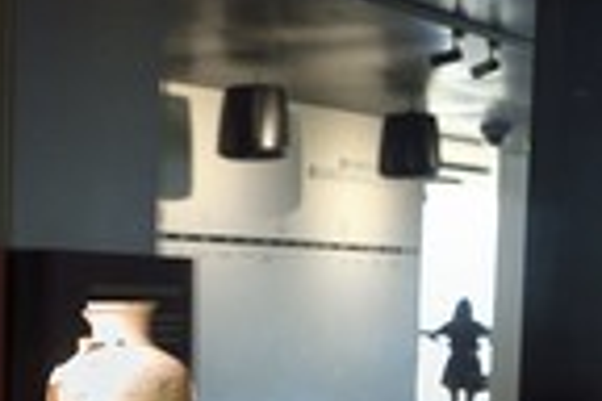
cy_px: 414
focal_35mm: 99
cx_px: -125
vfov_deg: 13.6
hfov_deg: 19.4
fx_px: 1655
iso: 1600
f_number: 5
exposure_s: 1/25
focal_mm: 34
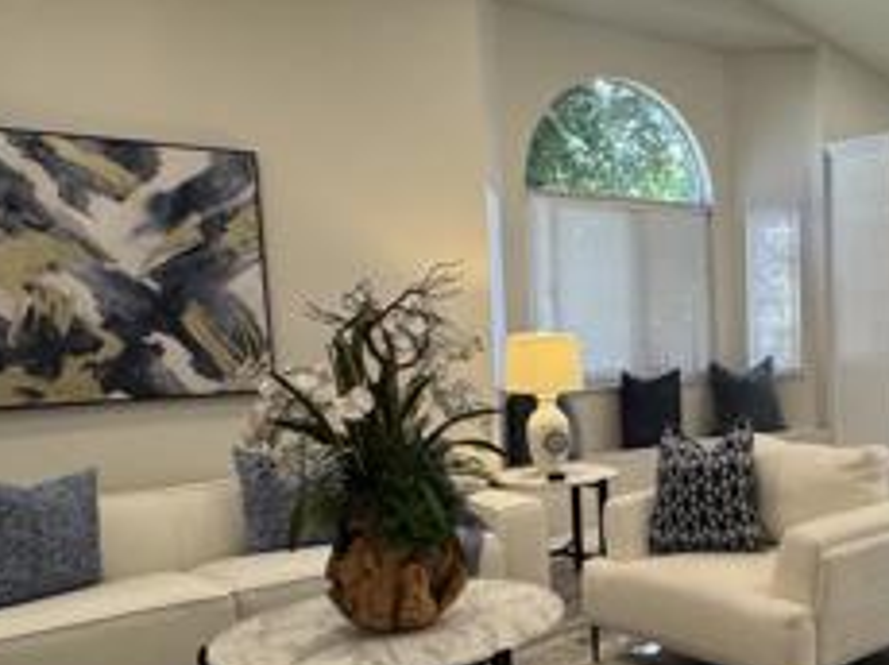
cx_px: 785
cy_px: 414
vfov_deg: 36.6
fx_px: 1001
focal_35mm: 39
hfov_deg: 44.1
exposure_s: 1/120
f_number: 2.2
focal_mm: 2.22
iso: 250
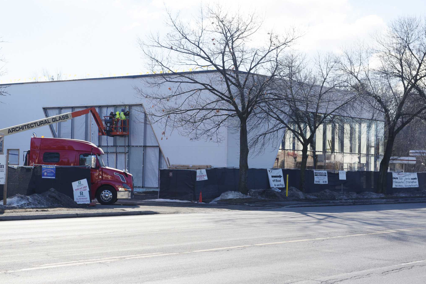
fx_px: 840
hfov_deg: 28.5
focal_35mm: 71
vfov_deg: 19.2
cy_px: 140
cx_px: 211
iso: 400
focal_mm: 70
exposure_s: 1/3200
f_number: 5.6
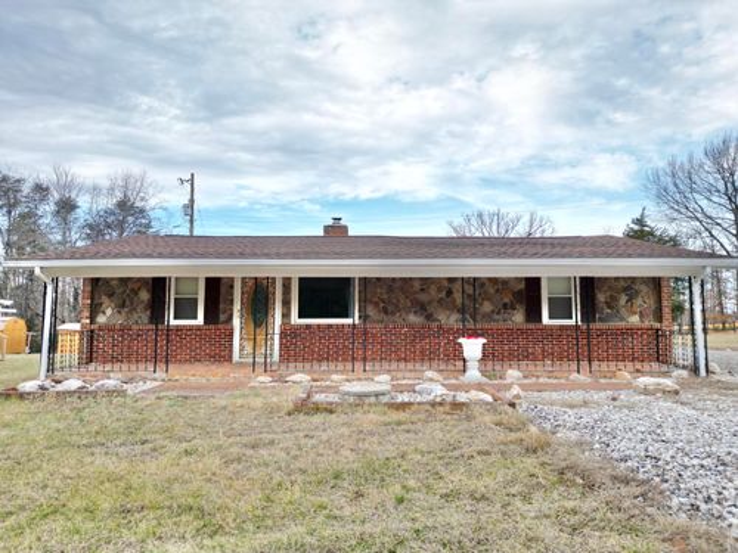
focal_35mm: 24
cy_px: 276
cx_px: 369
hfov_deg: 71.6
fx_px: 512
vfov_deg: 56.8
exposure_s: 1/1000
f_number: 1.7
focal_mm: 6.72
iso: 110
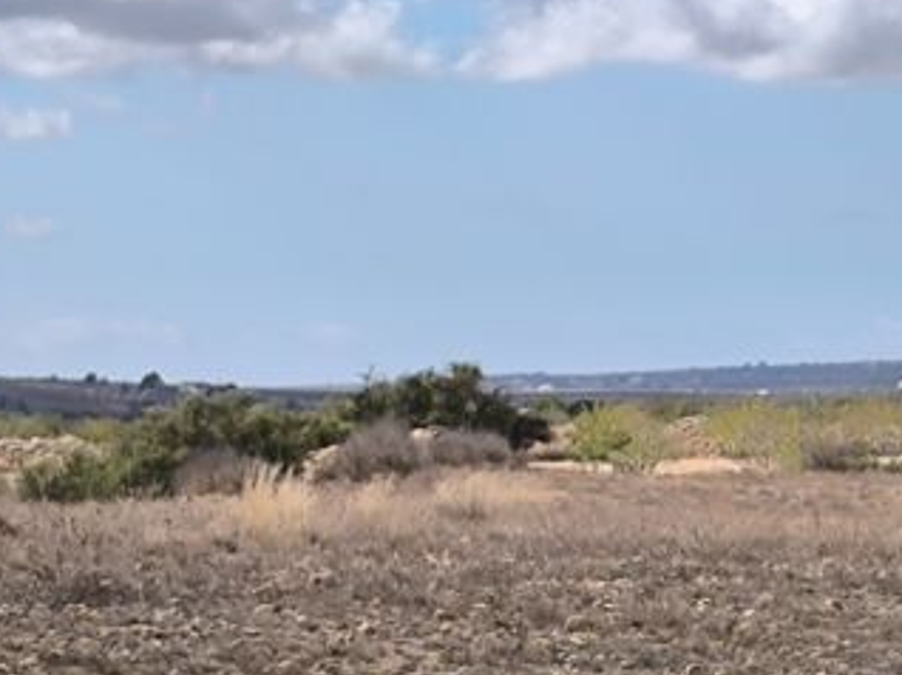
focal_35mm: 277
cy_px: 434
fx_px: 7212
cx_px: 597
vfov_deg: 5.4
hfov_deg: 7.2
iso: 50
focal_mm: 6.14
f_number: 1.65
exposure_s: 1/1144
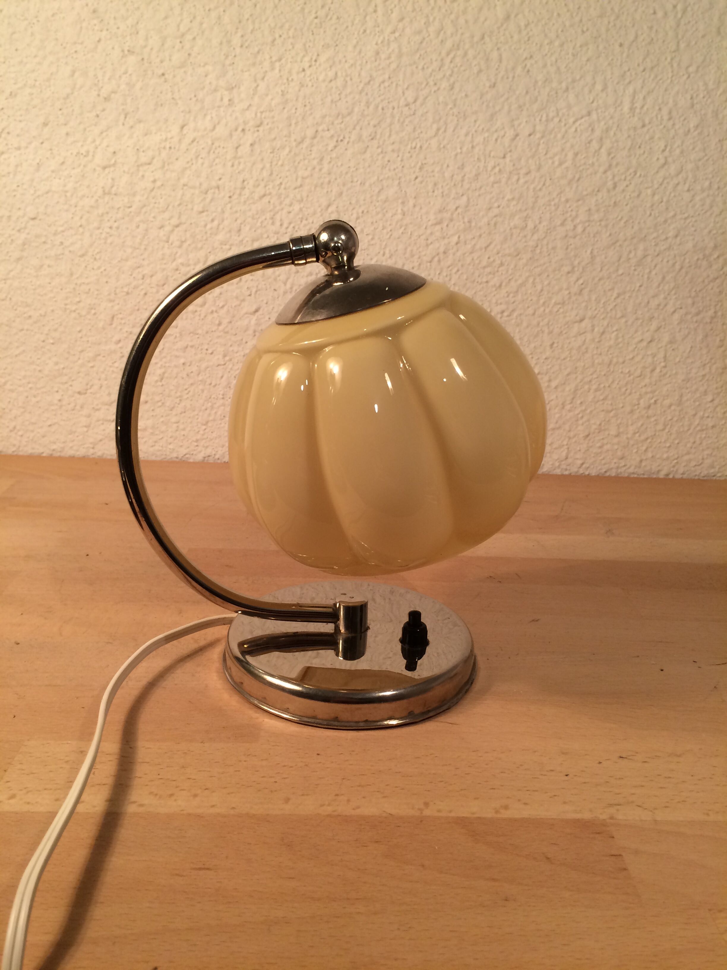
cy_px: 485
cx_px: 364
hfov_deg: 48.2
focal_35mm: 29
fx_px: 812
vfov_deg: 61.7
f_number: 2.2
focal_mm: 4.15
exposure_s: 1/33
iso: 50
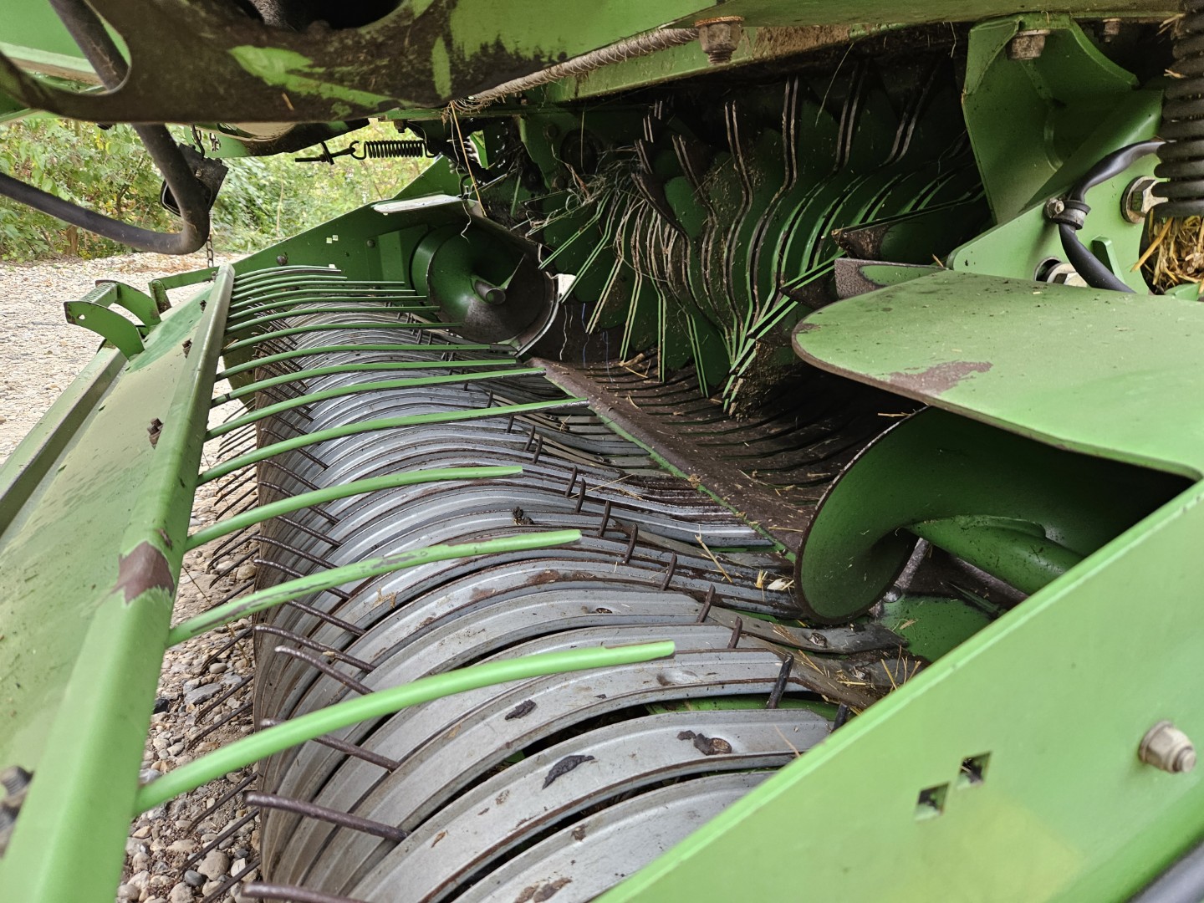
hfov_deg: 73.9
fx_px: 800
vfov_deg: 58.9
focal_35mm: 23
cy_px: 452
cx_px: 602
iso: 160
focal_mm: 5.4
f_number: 1.8
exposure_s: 1/100
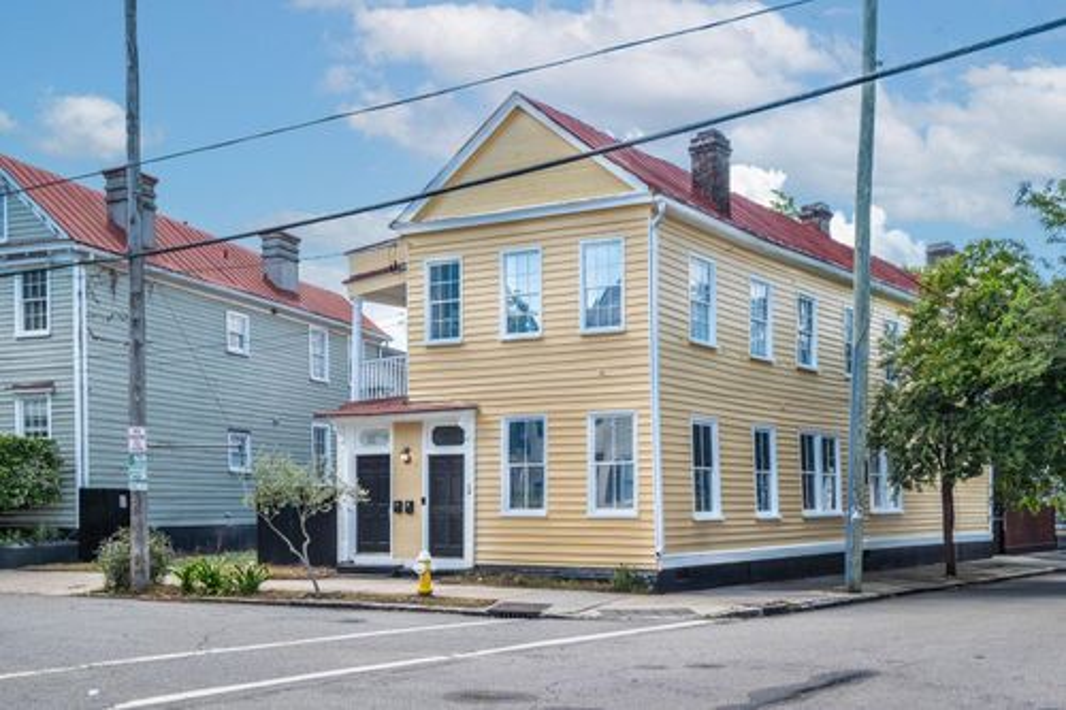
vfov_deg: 43.6
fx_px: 888
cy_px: 355
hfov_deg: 61.9
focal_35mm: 30
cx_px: 533
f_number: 5.6
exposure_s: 1/210
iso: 125
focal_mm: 20
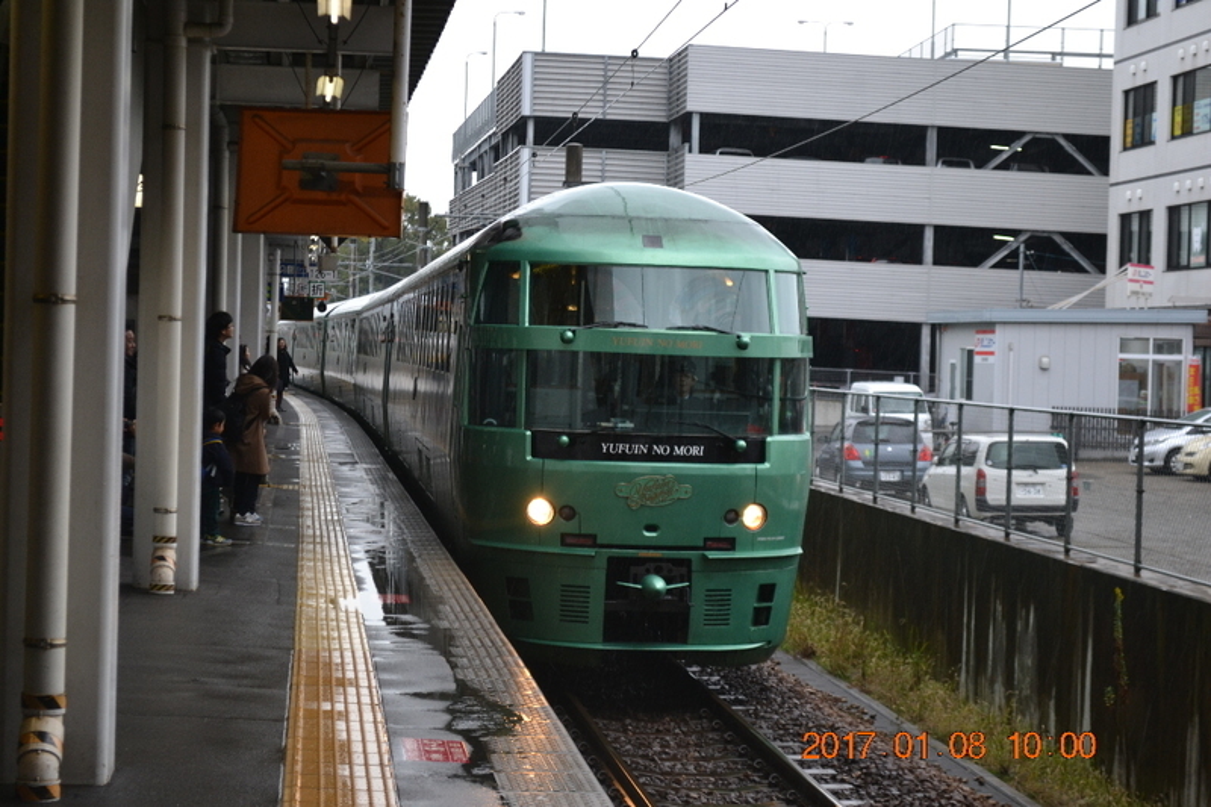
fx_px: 2774
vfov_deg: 16.5
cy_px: 404
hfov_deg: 24.6
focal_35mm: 82
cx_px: 606
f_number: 5.6
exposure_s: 1/125
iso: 400
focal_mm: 55
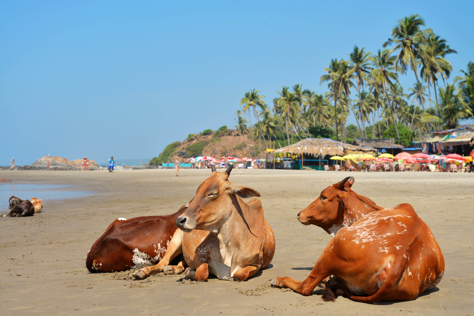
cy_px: 158
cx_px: 237
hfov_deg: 35.6
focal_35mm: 56
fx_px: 738
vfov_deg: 24.2
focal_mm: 56
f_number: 6.3
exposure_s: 1/400
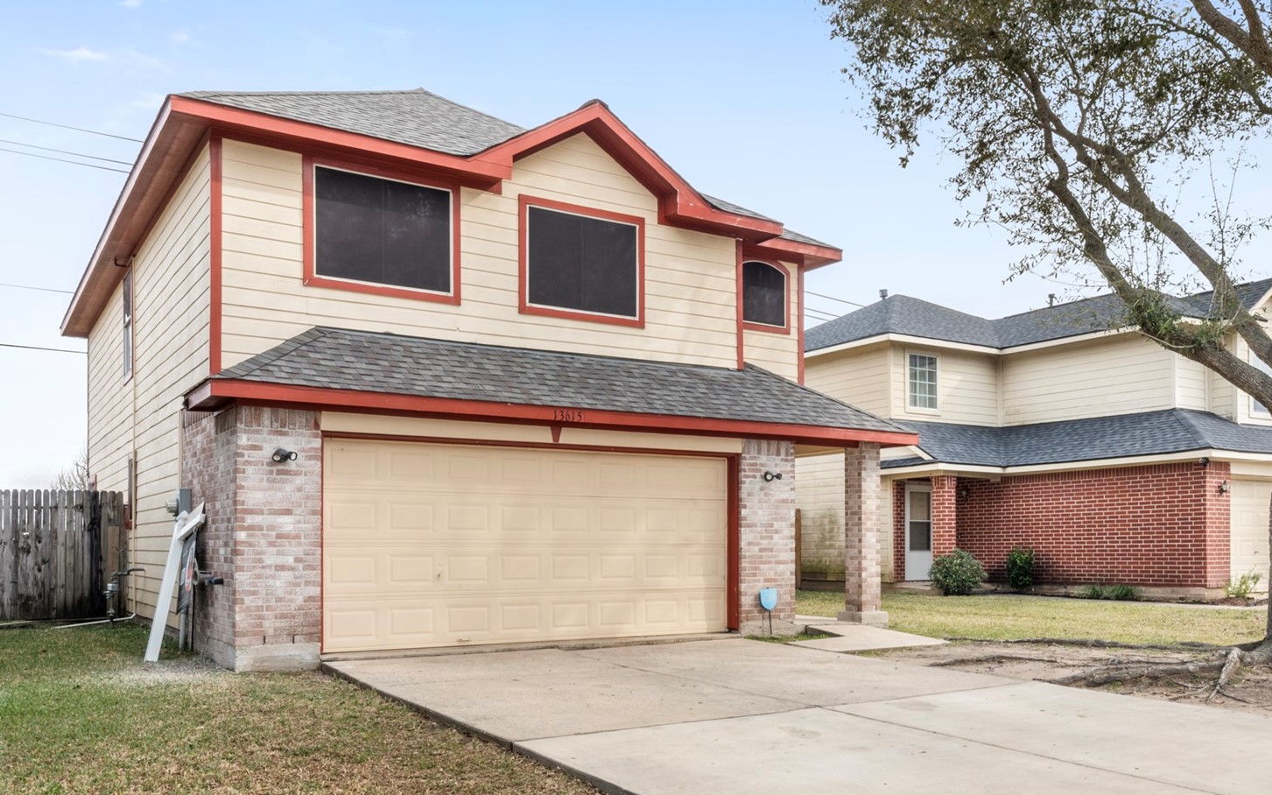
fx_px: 1109
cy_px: 531
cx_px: 740
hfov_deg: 59.3
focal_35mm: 32
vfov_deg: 39.0
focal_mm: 21
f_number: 9
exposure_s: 1/8
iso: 250
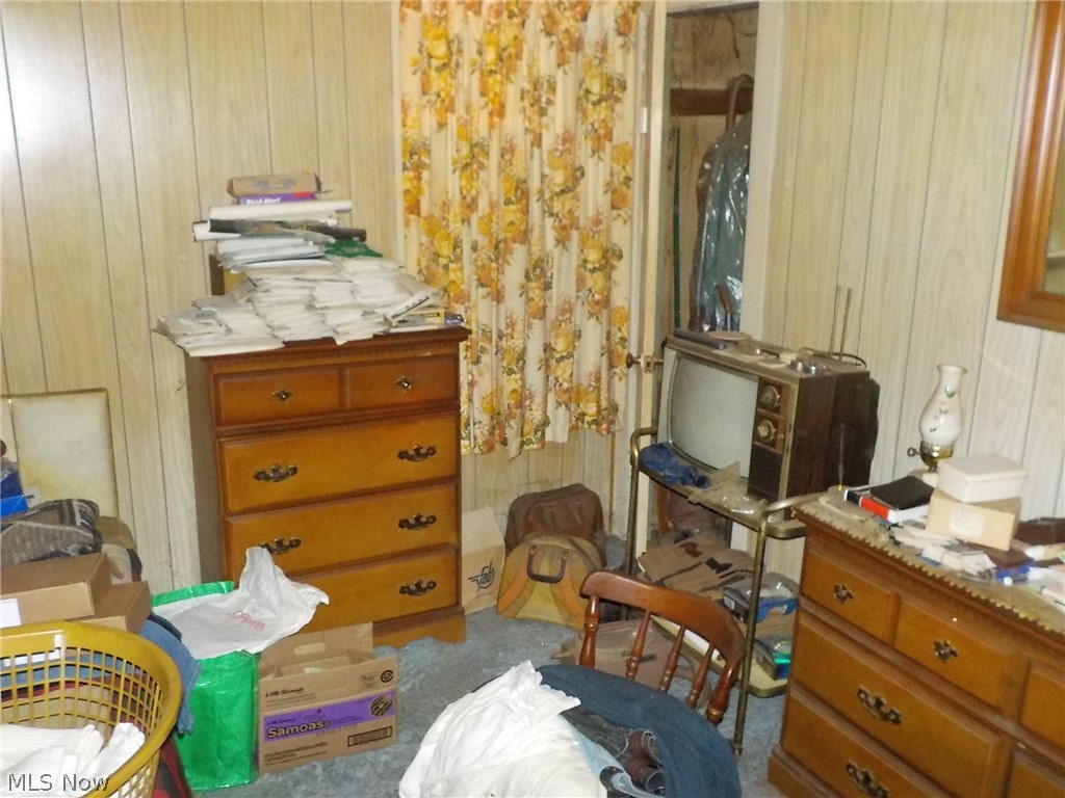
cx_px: 532
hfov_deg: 60.0
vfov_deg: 46.8
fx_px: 923
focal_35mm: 30
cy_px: 399
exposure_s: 1/4
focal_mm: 4.1
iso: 800
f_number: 3.3
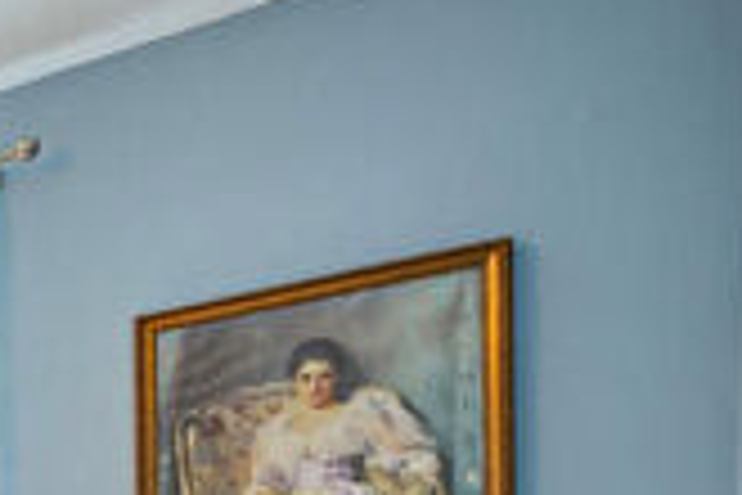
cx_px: -544
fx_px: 1051
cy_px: 706
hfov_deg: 23.4
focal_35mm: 51
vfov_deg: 22.5
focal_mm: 12
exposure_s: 1.3
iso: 200
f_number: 8
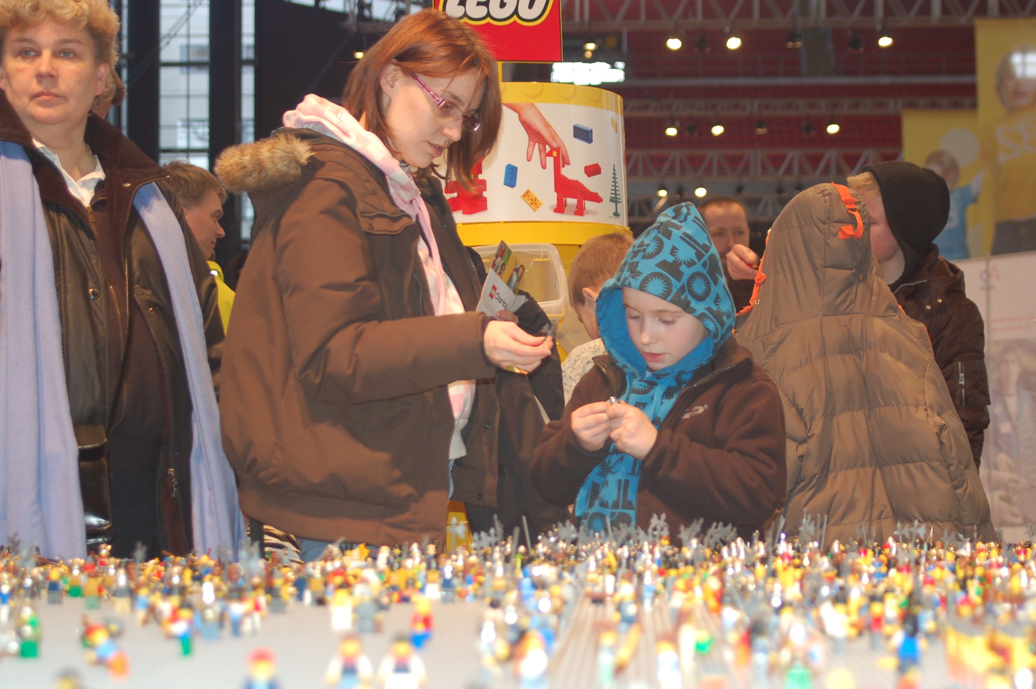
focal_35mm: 70
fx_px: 2013
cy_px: 376
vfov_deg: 19.4
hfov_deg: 28.9
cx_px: 562
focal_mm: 42
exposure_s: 1/60
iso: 400
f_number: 3.3
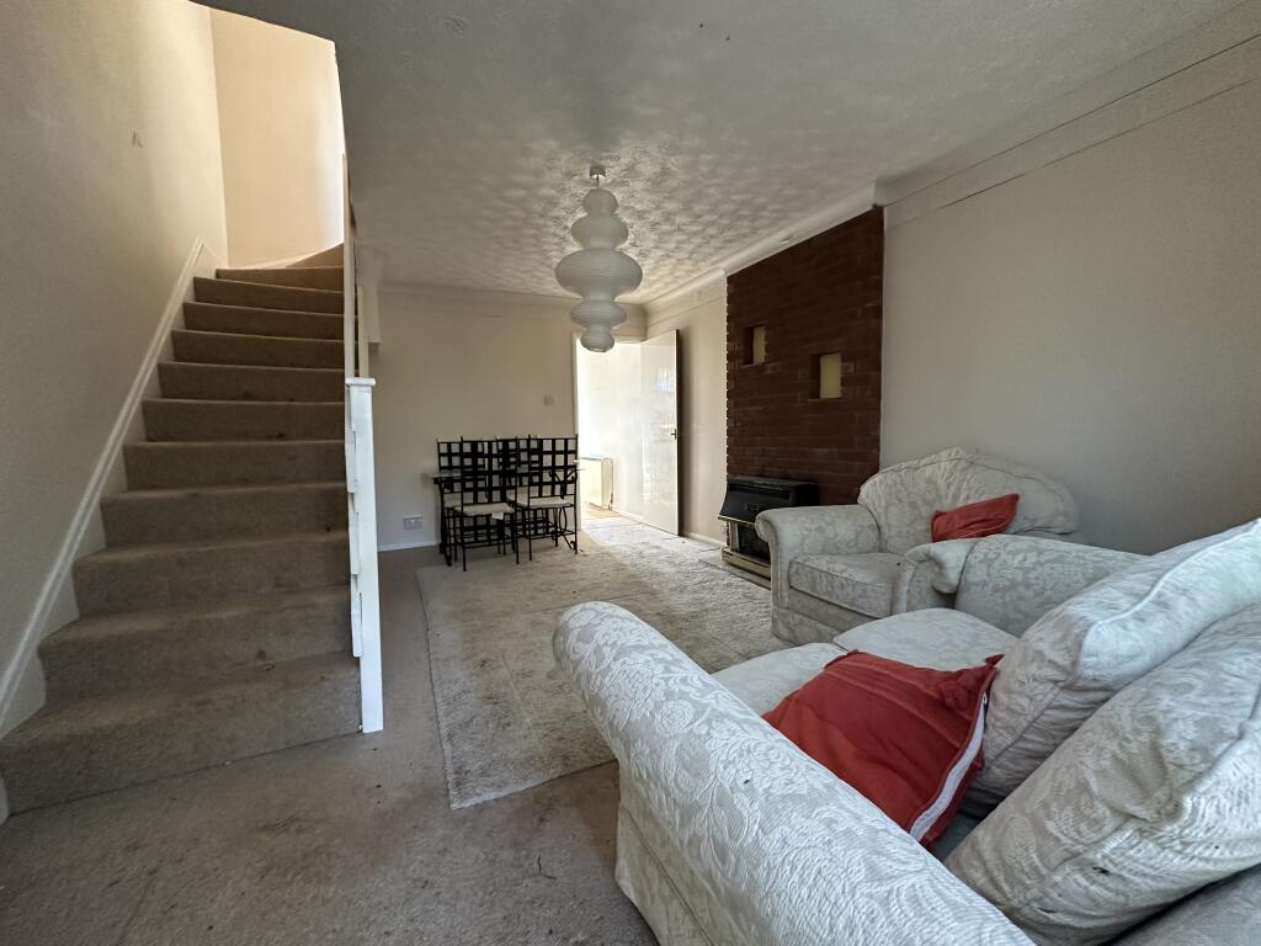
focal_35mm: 14
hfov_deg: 102.1
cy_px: 473
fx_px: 510
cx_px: 630
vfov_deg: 85.7
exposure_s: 1/60
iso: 400
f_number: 2.2
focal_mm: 2.22
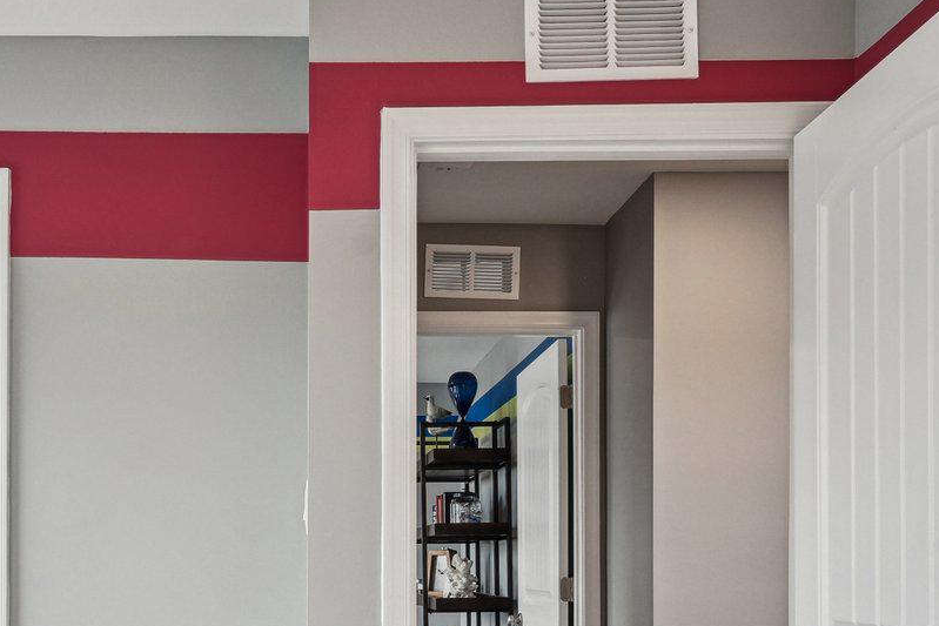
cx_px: 259
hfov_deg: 46.1
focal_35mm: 41
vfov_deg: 31.4
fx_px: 1070
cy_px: 543
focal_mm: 16
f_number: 8
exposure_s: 1/80
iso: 800
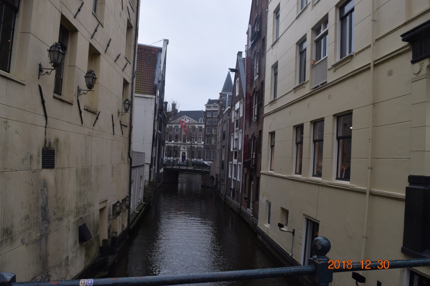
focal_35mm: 27
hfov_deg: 67.4
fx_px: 322
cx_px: 215
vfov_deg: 47.9
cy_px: 143
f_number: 8
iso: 400
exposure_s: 1/250
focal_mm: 18
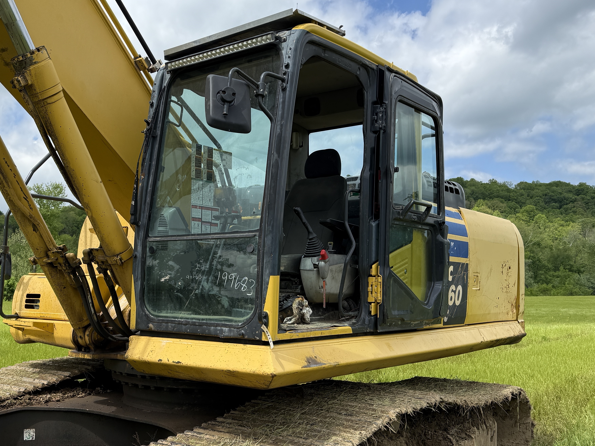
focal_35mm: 39
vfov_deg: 36.6
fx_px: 670
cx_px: 180
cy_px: 285
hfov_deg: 46.8
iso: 80
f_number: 1.78
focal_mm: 6.76
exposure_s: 1/3425
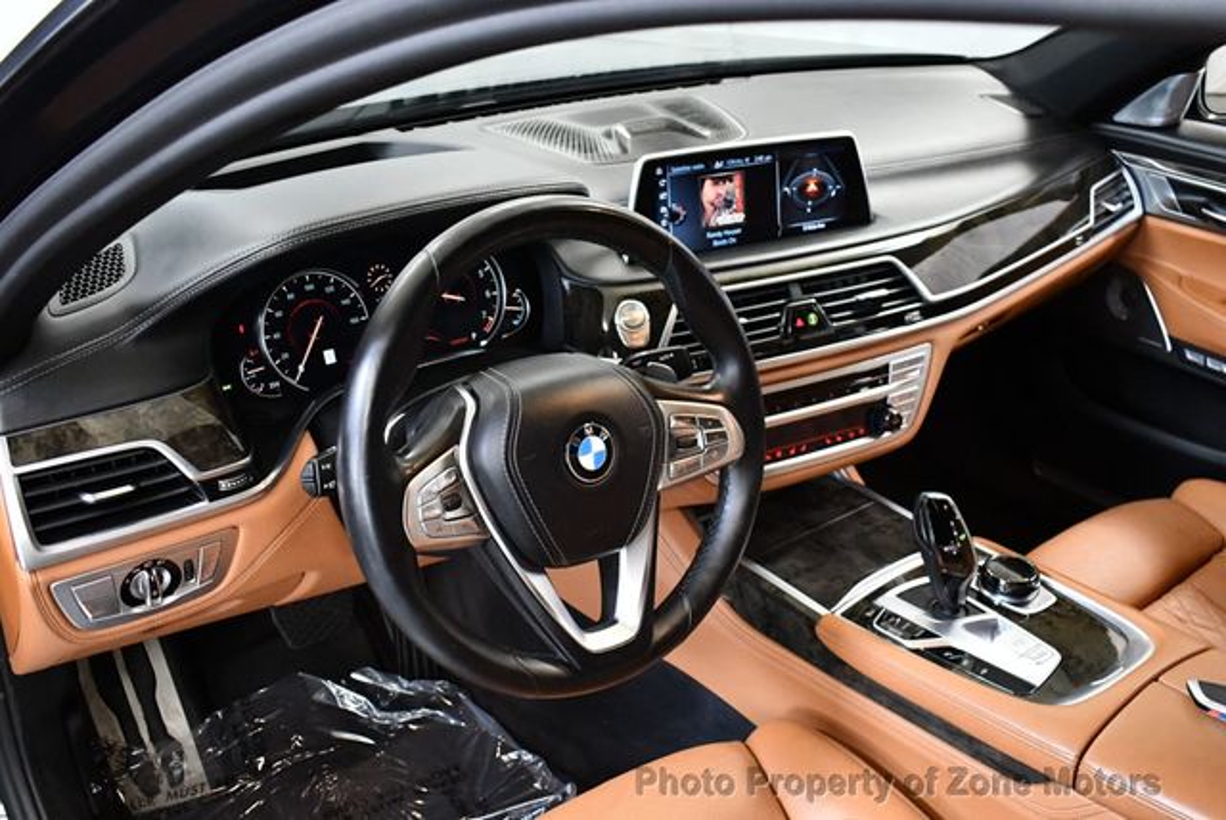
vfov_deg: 36.9
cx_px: 613
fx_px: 1227
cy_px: 410
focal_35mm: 36
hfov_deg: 53.1
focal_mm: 18
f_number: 3.5
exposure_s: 1/125
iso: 3200
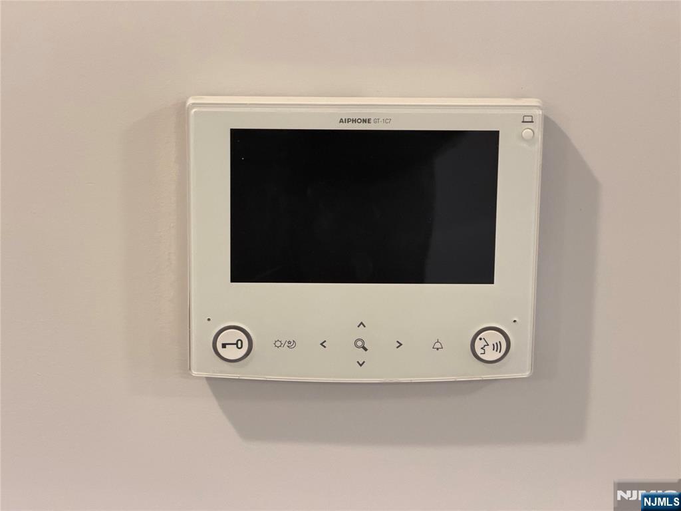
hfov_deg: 19.6
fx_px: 1967
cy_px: 256
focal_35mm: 100
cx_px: 340
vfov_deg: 14.8
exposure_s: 1/60
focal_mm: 16.89
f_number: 2.8
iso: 500
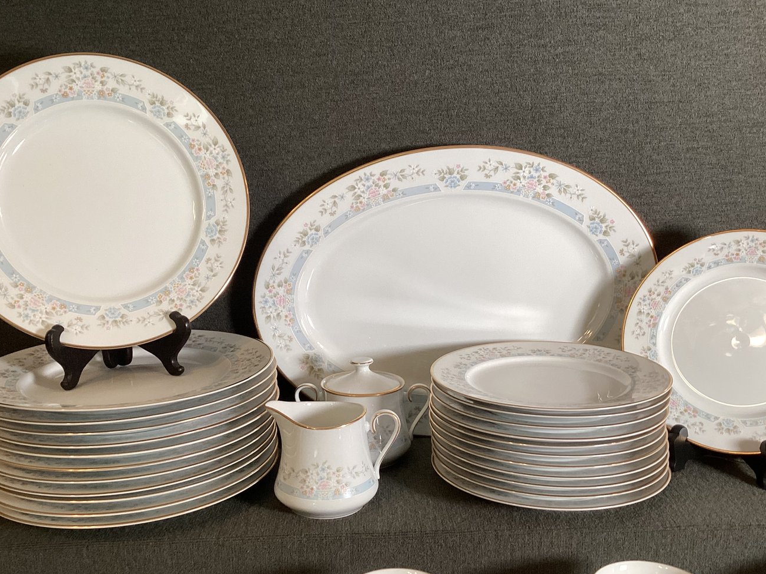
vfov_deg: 39.6
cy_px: 323
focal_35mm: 36
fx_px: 797
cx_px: 356
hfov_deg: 51.3
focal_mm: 3.3
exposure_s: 1/60
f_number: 2.4
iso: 80
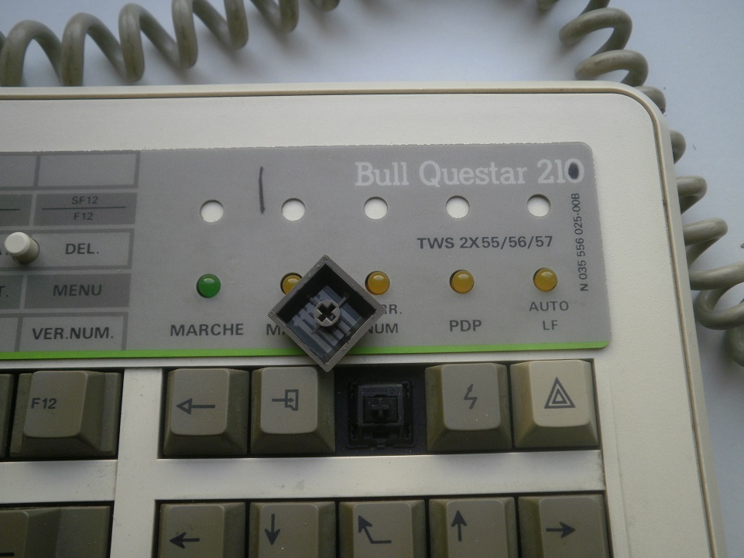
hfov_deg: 56.8
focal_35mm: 32
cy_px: 286
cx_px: 363
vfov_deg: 44.2
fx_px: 688
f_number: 2.9
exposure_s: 1/200
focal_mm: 5.45
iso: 100
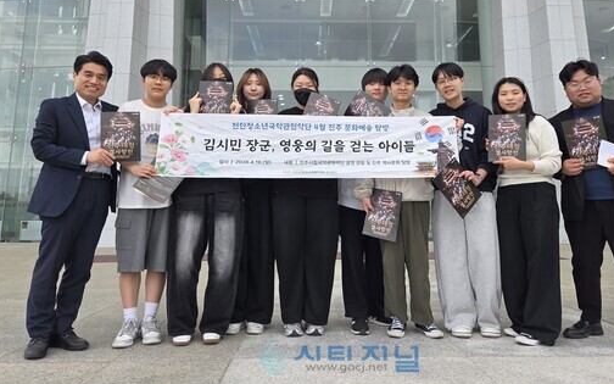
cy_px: 124
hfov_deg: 64.6
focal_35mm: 29
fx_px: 485
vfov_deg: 42.5
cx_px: 322
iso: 80
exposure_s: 1/777
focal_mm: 5.4
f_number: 1.8
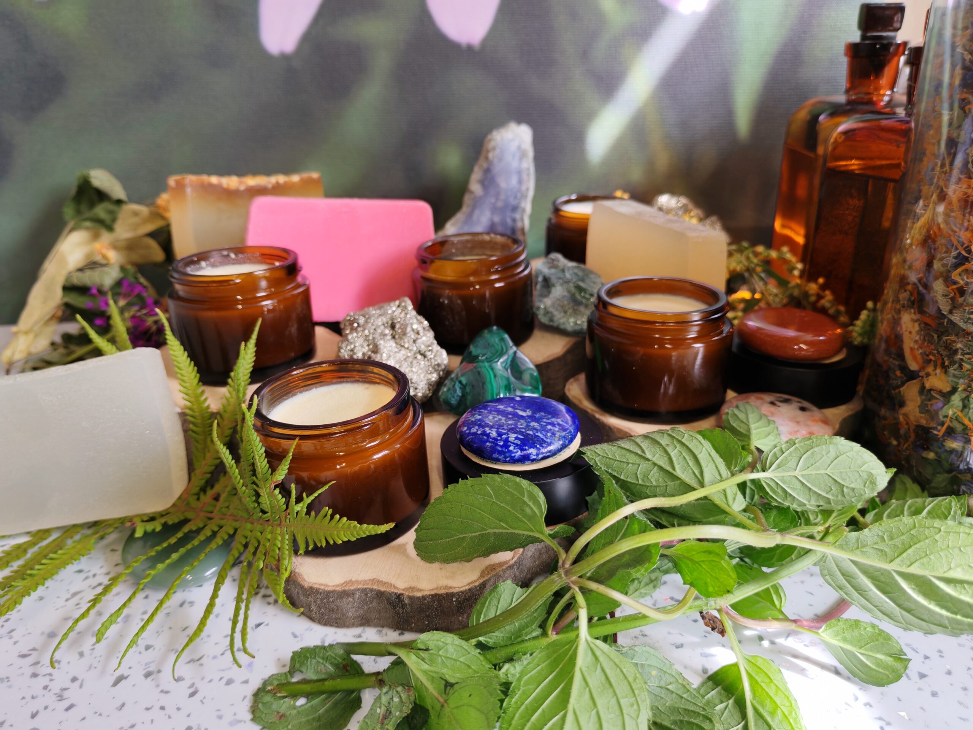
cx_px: 486
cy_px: 365
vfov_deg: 51.4
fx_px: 759
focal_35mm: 27
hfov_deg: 65.3
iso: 80
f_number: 1.95
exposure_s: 1/100
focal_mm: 5.52
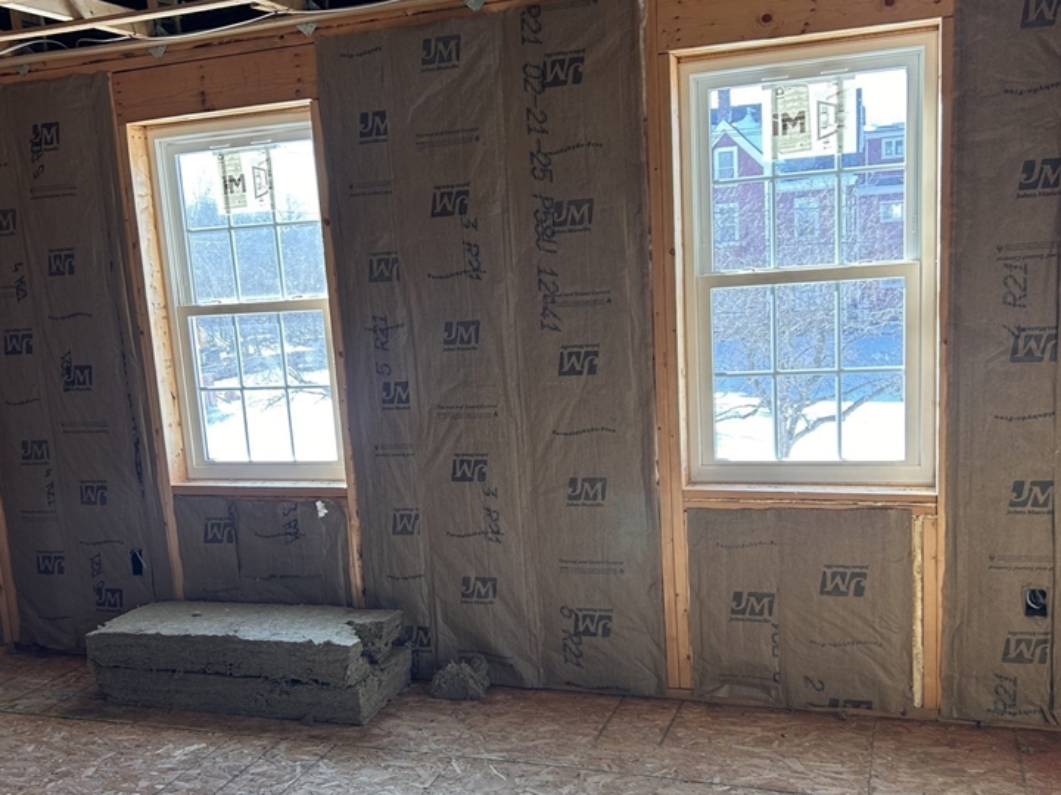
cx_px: 491
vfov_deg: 38.5
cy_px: 476
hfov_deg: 50.1
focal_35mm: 37
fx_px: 1134
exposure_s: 1/165
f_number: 1.5
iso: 40
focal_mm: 5.7
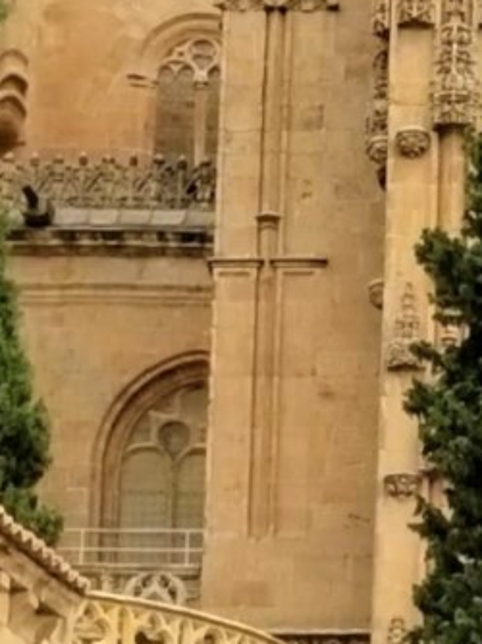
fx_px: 2919
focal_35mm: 157
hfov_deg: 9.0
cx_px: 920
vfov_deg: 12.6
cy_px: 241
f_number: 1.7
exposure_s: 1/2576
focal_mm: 4.3
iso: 50
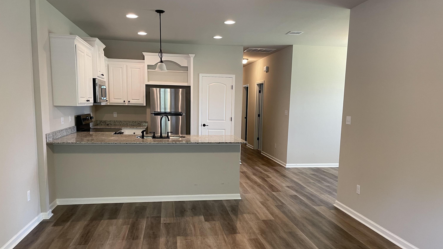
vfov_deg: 40.0
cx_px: 226
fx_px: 341
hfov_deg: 66.1
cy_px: 148
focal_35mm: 29
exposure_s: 1/60
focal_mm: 4.2
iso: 100
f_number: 1.6
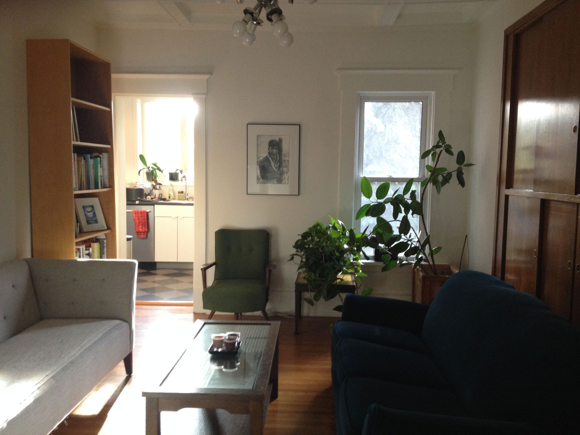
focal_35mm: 35
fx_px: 586
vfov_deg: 40.7
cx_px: 290
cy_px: 218
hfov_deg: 52.6
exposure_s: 1/20
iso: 200
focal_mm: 4.28
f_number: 2.4
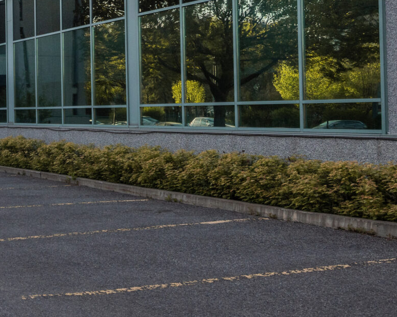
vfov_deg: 22.6
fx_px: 693
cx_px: -9
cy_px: -114
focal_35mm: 59
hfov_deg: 29.6
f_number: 8
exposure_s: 1/250
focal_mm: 19
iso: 200
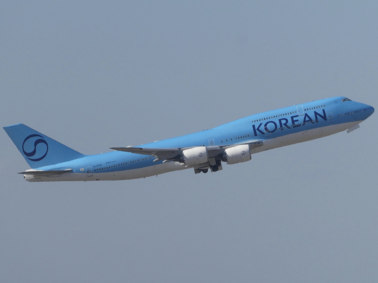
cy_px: 142
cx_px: 189
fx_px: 5460
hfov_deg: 4.0
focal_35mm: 500
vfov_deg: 3.0
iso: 80
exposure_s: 1/640
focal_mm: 89.6
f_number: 6
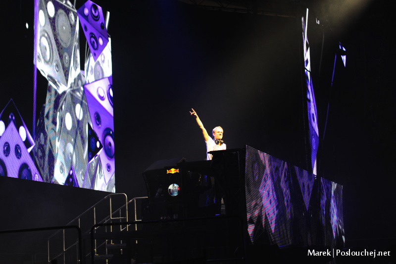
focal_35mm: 85
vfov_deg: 16.1
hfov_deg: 23.9
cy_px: 132
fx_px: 935
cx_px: 198
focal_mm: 85
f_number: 3.5
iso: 1250
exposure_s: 1/100
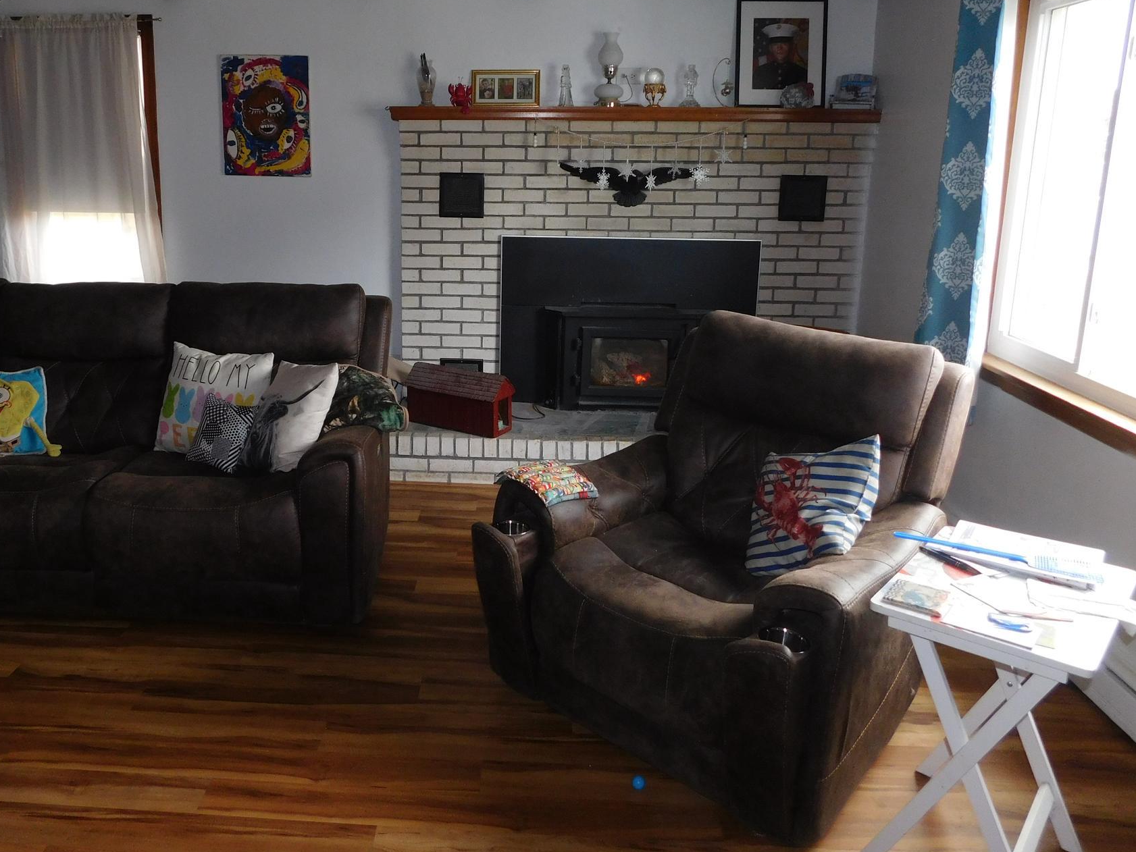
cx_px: 458
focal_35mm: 28
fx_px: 919
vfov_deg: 49.4
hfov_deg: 62.9
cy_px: 336
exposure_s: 1/30
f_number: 3
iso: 200
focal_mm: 4
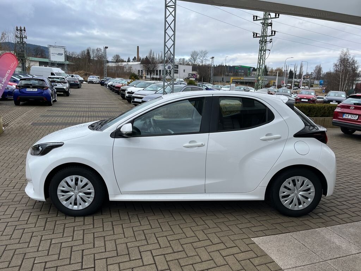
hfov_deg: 67.3
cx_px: 180
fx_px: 271
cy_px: 136
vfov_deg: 53.1
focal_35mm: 26
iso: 50
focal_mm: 5.1
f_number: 1.6
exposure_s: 1/1536
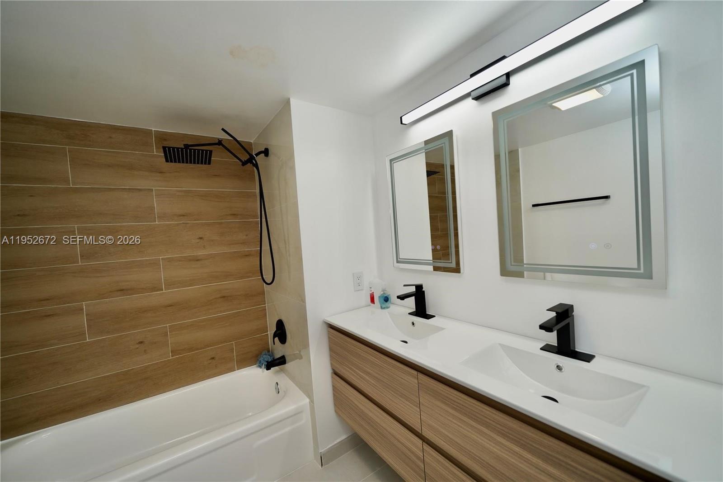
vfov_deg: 81.2
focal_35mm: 14
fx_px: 281
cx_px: 362
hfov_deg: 104.3
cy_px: 241
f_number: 4
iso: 160
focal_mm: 14
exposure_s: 1/60
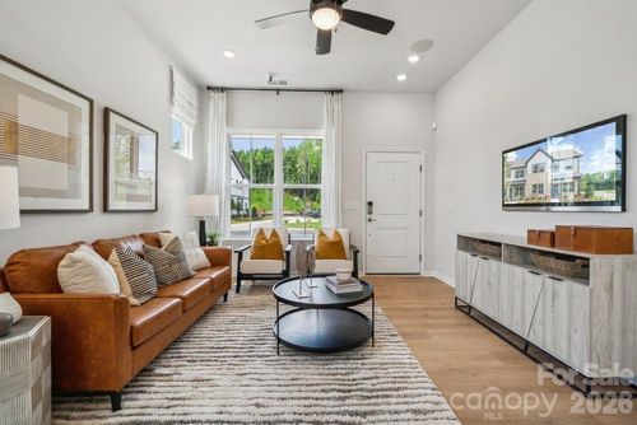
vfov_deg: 81.3
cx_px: 318
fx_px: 248
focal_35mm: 14
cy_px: 212
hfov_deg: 104.2
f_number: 7.1
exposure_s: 1/80
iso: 160
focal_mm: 14
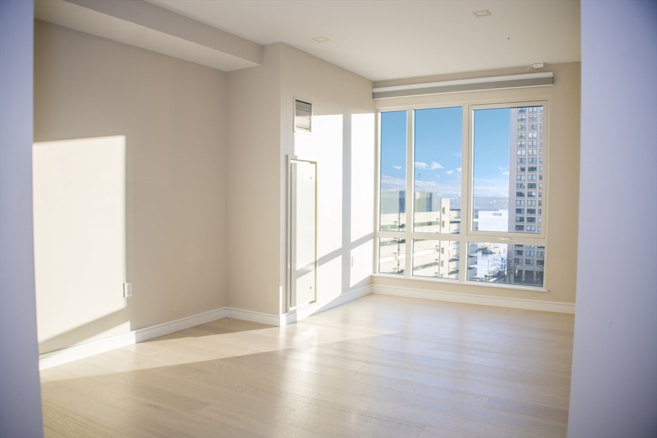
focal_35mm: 28
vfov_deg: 46.4
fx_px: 511
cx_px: 328
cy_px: 219
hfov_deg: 65.5
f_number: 3.5
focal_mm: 28
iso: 100
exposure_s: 1/160
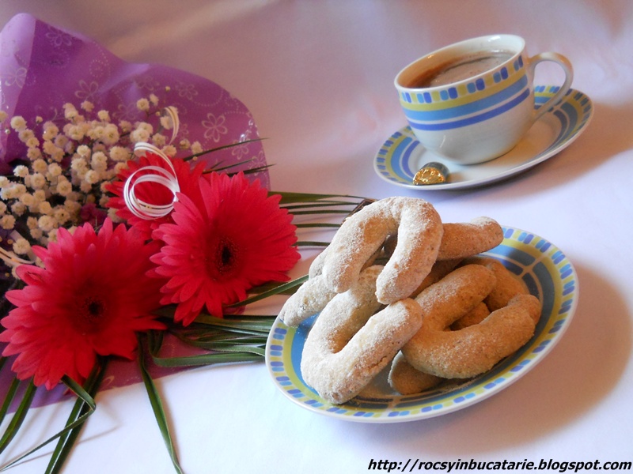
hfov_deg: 45.8
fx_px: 750
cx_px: 316
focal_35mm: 41
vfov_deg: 35.1
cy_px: 237
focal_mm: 6.72
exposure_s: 1/30
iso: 400
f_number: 3.1
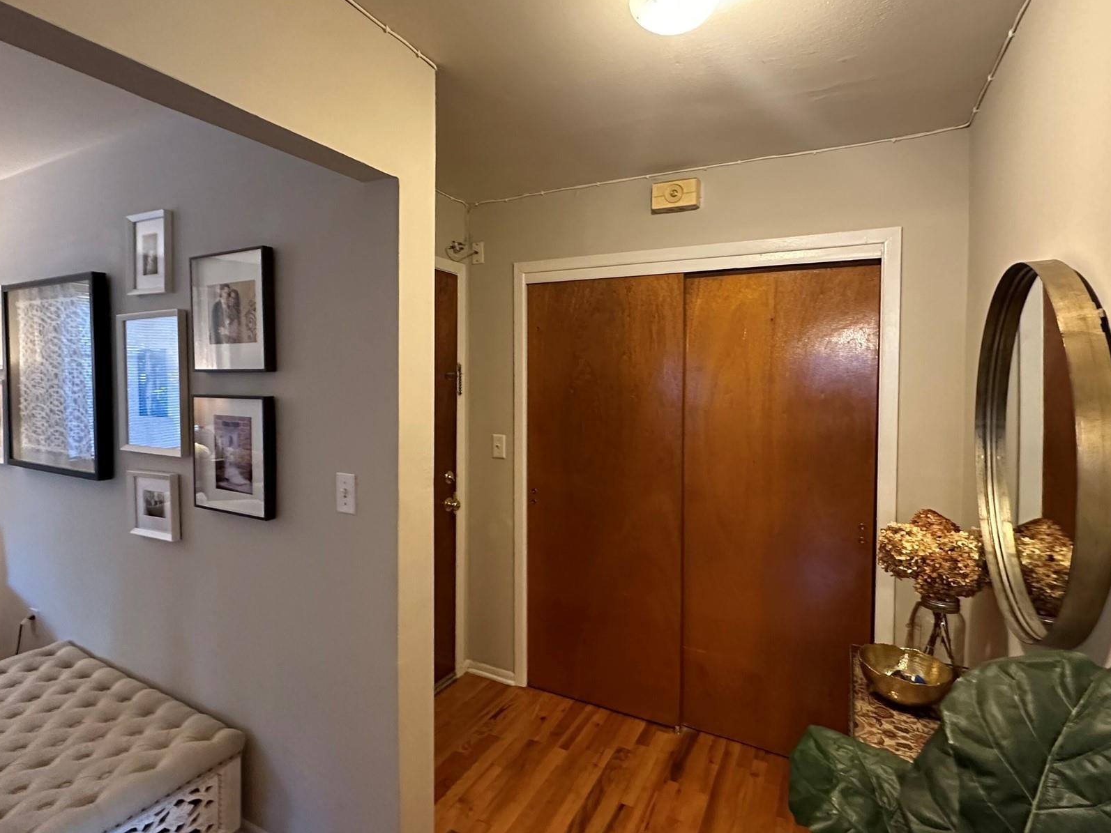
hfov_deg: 87.7
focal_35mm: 18
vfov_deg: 71.5
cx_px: 541
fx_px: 578
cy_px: 388
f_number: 2.2
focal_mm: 2.22
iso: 800
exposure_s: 1/40
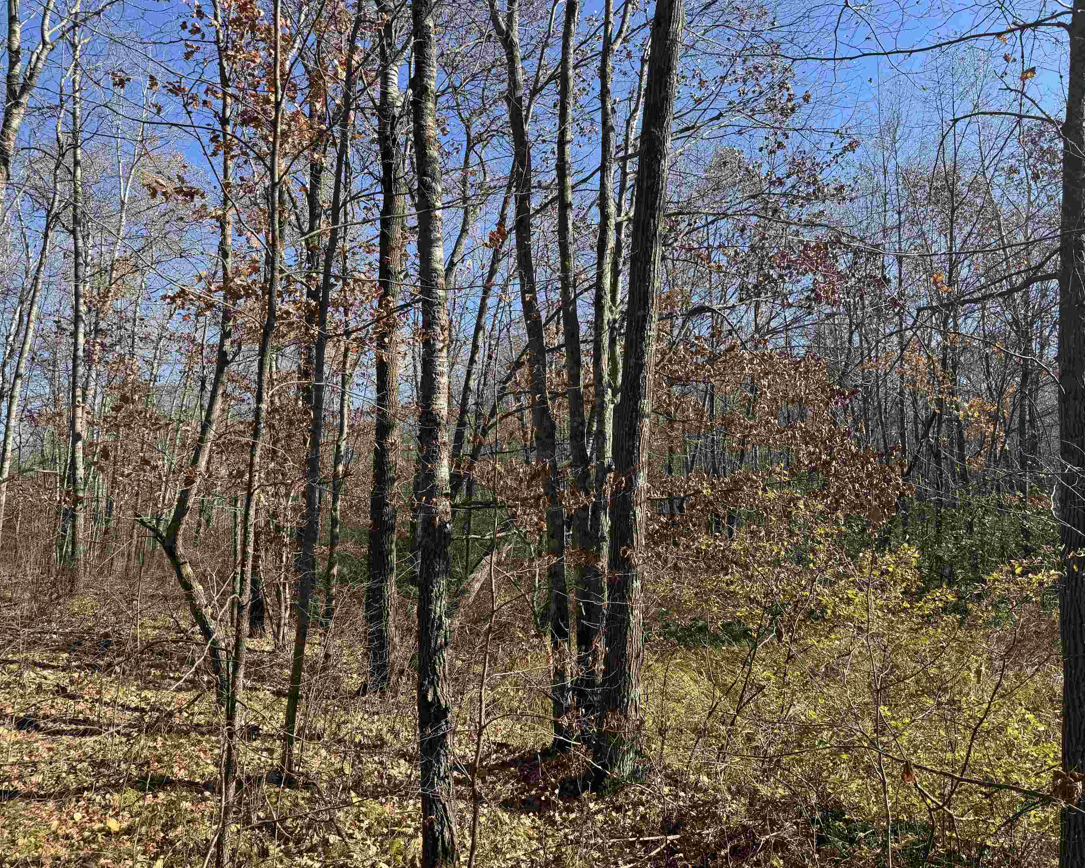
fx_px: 835
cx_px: 602
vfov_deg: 54.9
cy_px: 427
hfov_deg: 65.8
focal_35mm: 26
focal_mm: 6.76
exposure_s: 1/1818
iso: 80
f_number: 1.78
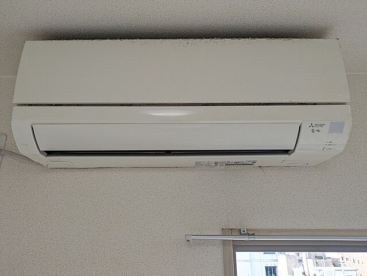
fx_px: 265
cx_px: 184
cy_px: 138
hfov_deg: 69.4
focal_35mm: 25
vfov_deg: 54.9
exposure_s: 1/166
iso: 59
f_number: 1.89
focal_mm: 5.43
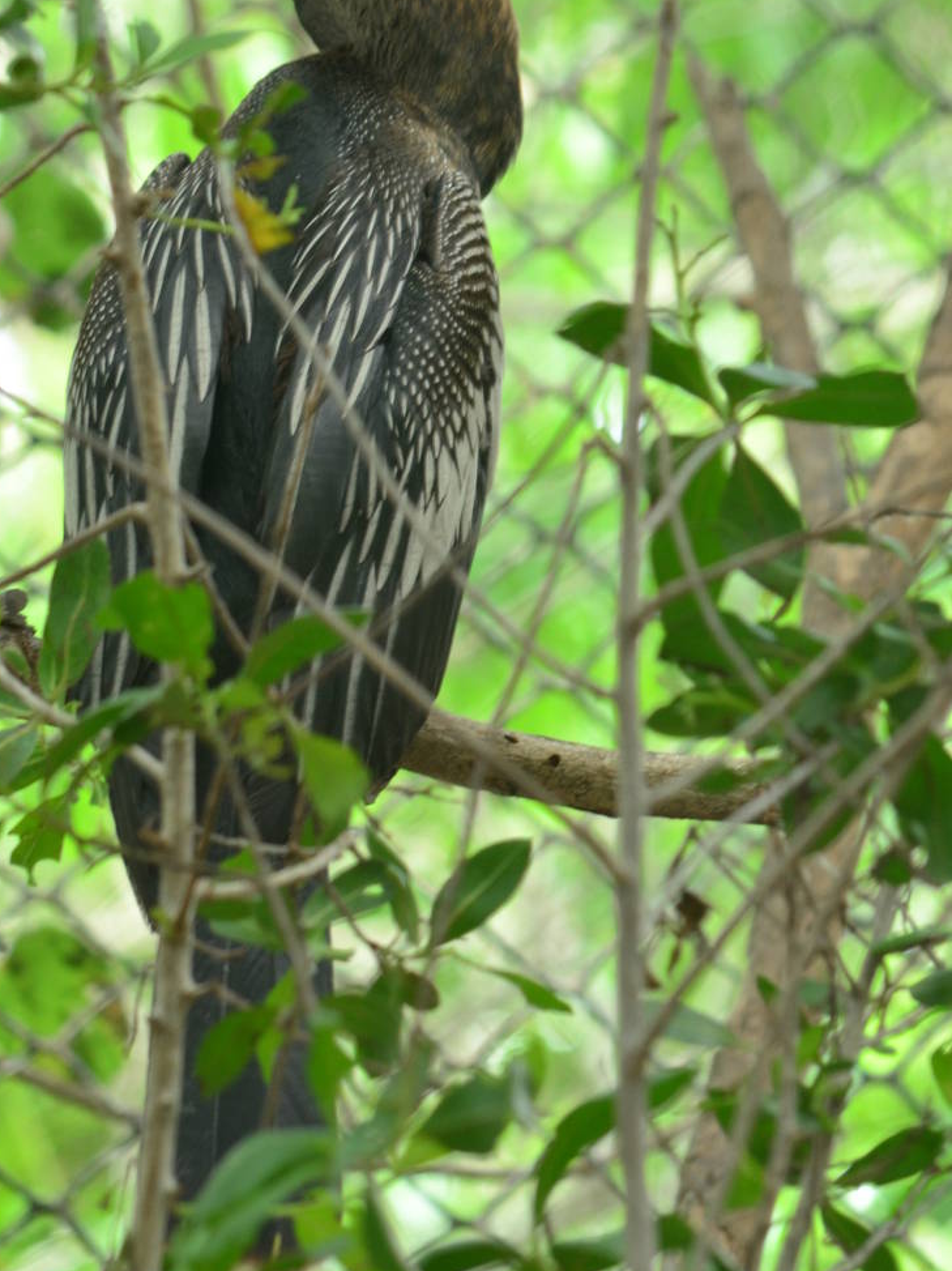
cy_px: 553
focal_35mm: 462
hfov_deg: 3.2
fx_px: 16944
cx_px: 338
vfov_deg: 4.3
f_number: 9
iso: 400
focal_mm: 195
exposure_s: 1/25
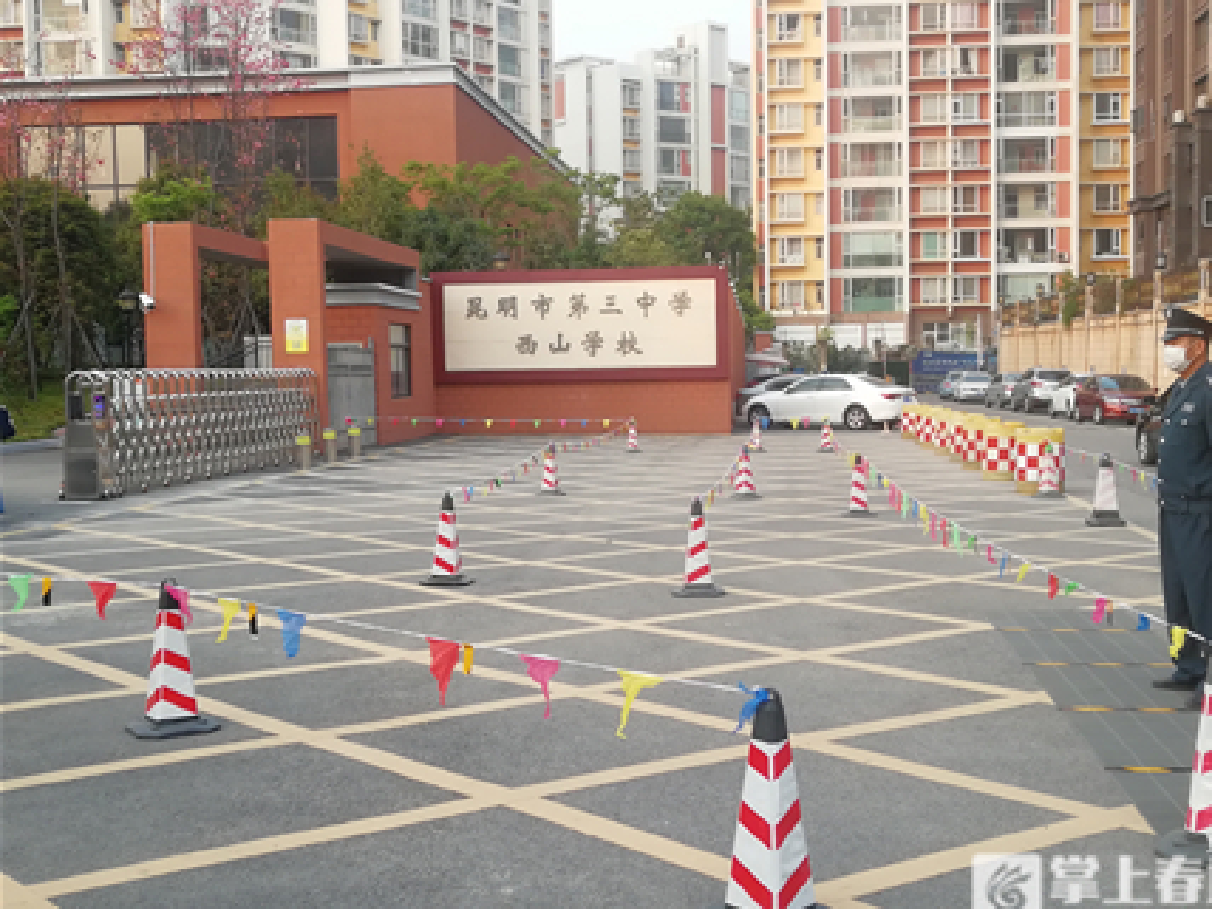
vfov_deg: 35.1
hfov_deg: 45.8
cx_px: 634
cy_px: 463
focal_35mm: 41
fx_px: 1436
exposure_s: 1/100
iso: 64
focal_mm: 3.83
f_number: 1.8
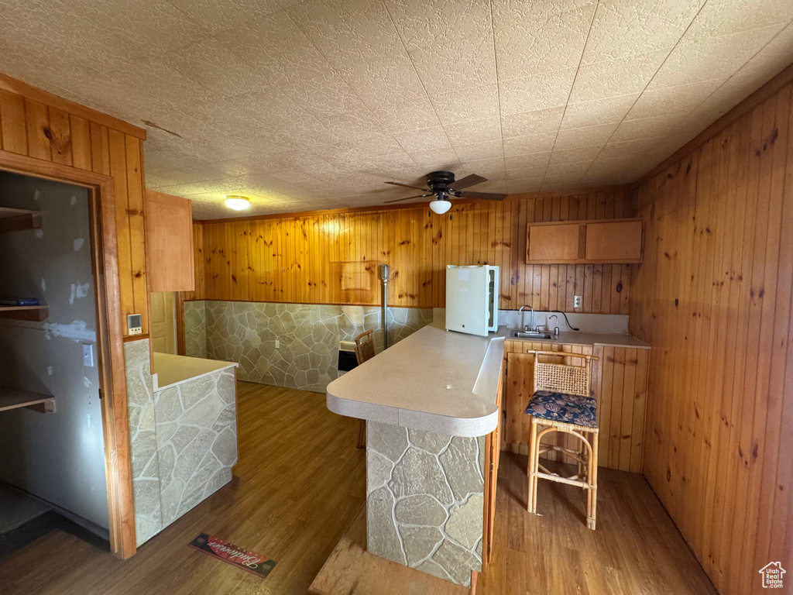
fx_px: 321
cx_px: 396
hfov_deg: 102.1
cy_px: 298
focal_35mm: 14
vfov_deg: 85.7
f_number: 2.2
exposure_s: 1/60
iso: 500
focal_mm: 2.22
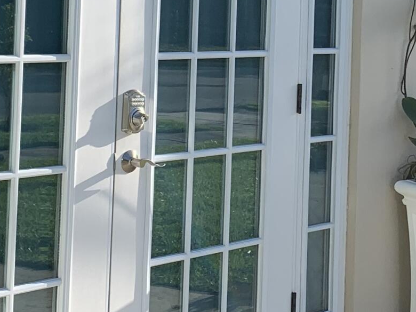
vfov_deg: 14.6
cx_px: 263
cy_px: 3
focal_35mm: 100
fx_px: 1202
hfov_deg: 19.6
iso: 25
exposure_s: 1/1387
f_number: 1.8
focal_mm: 4.25
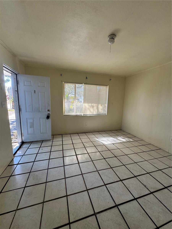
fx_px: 93
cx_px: 86
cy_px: 114
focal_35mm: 14
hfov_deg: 85.7
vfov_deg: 102.1
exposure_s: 1/99
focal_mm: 2.22
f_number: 2.2
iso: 50
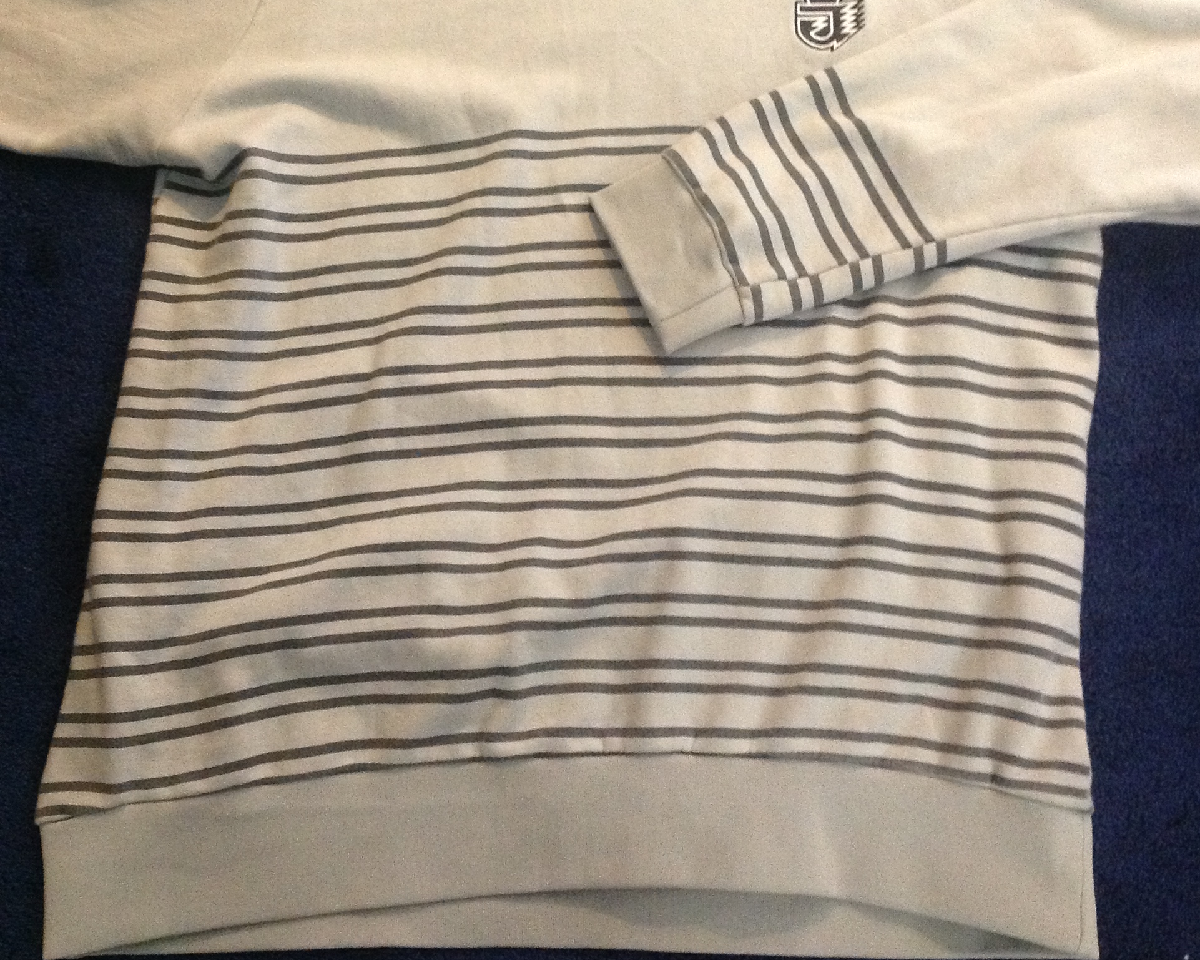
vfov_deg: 32.6
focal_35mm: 46
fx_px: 1634
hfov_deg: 40.3
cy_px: 355
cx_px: 599
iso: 500
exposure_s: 1/15
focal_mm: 4.28
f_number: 2.4
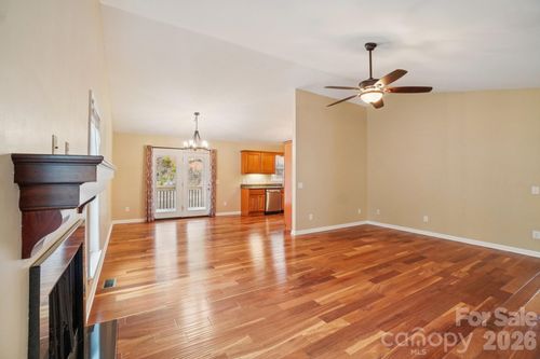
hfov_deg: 100.4
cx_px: 270
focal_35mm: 15
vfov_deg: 77.3
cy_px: 180
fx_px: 225
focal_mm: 10
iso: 400
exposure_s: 1/10
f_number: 8
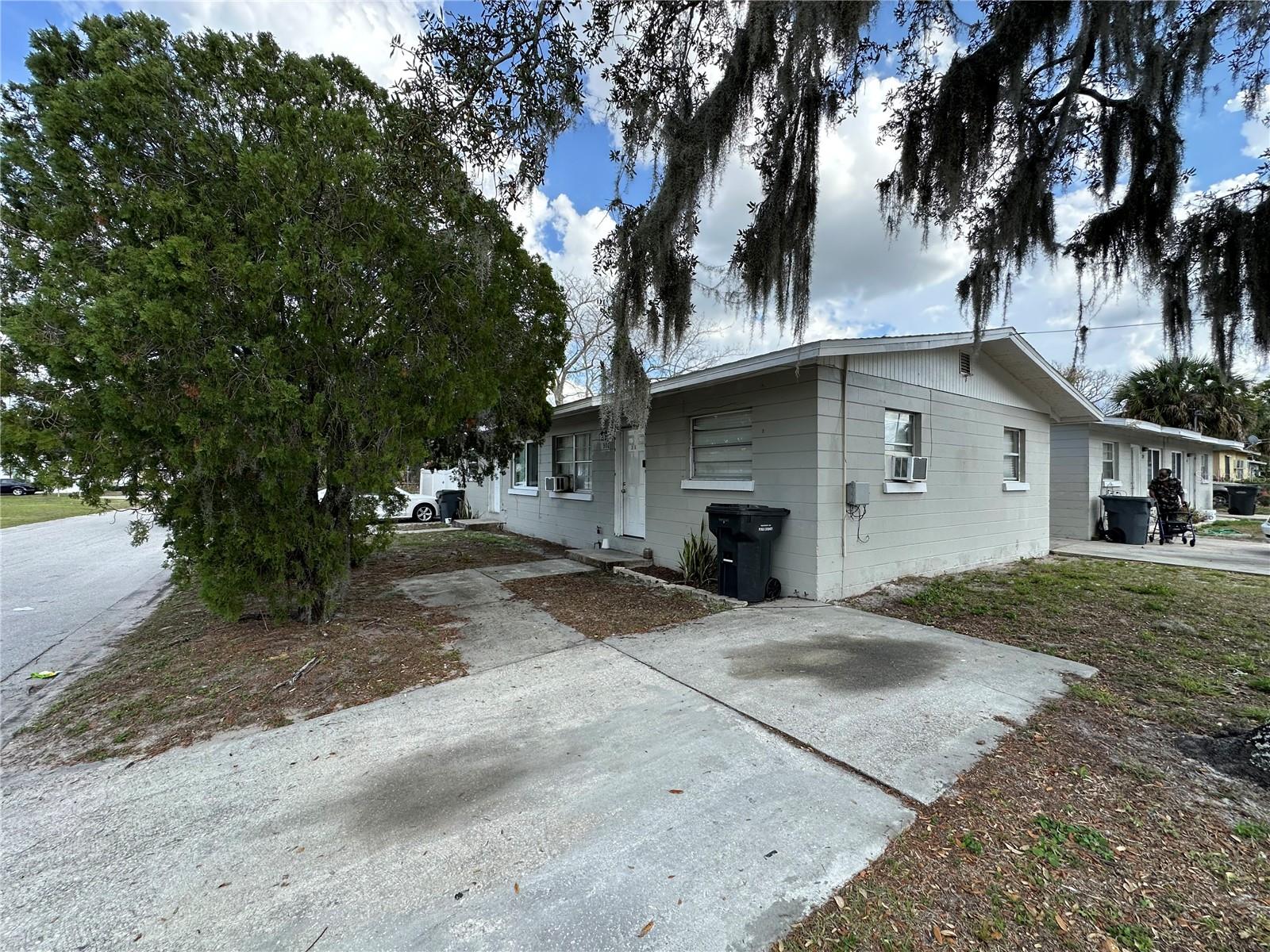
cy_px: 476
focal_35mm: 14
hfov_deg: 102.1
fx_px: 514
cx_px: 635
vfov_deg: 85.7
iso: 40
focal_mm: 2.22
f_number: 2.2
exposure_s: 1/537
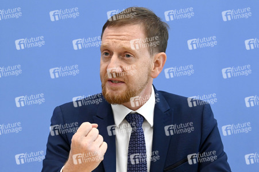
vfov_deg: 12.4
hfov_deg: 18.6
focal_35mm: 110
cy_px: 86
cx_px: 130
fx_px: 791
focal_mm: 110
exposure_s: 1/640
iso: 5000
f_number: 5.6
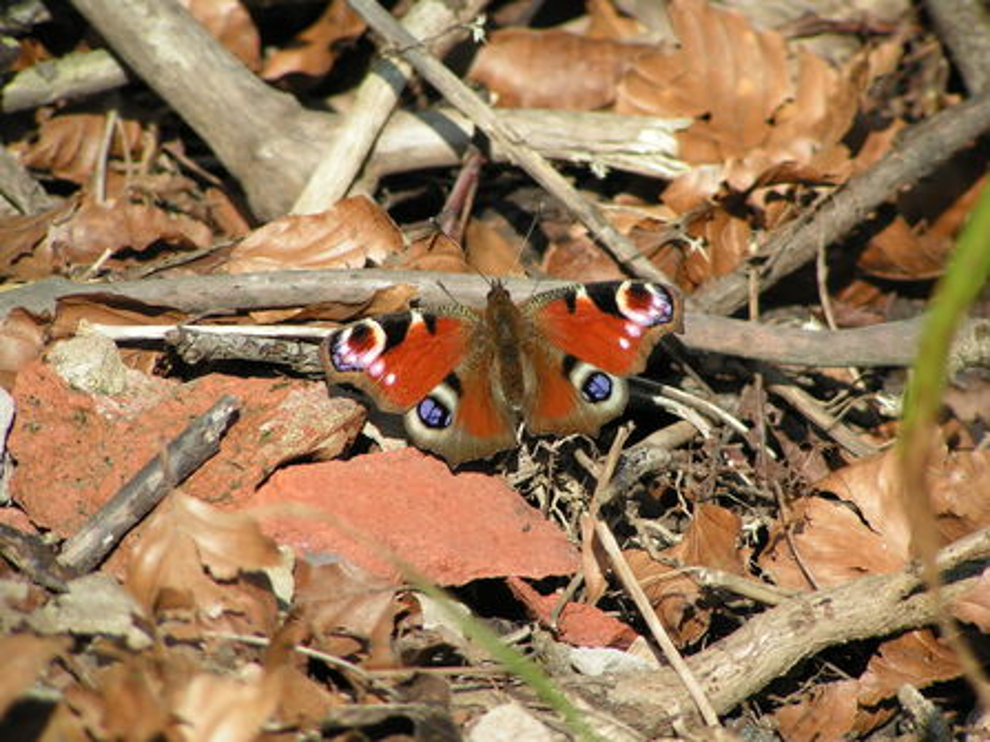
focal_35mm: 380
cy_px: 371
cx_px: 495
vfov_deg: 3.9
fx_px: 10865
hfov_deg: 5.2
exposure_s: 1/640
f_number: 3.5
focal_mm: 58
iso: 50
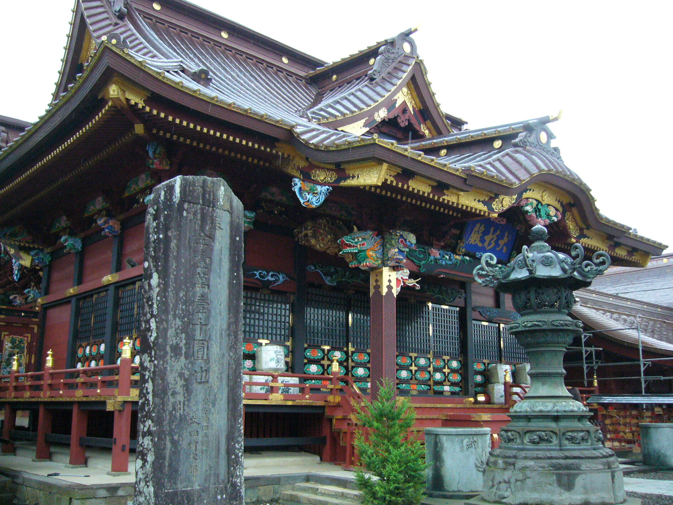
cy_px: 252
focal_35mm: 35
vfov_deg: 40.7
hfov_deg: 52.6
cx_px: 336
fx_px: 680
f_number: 2.8
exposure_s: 1/160
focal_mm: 5.8
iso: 400
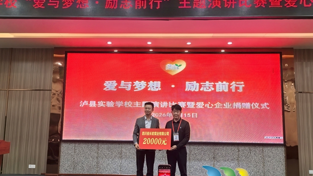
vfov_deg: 38.9
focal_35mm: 30
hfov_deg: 64.3
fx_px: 249
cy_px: 96
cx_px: 158
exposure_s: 1/120
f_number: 1.9
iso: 64
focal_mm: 5.52
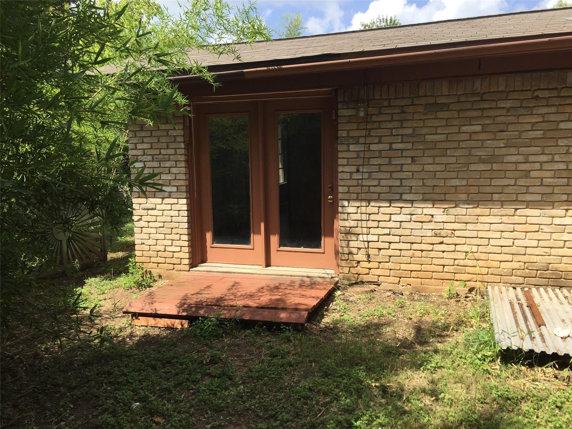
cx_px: 286
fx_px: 479
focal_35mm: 29
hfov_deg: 61.7
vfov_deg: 48.2
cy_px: 214
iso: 32
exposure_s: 1/1199
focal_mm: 4.15
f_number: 2.2
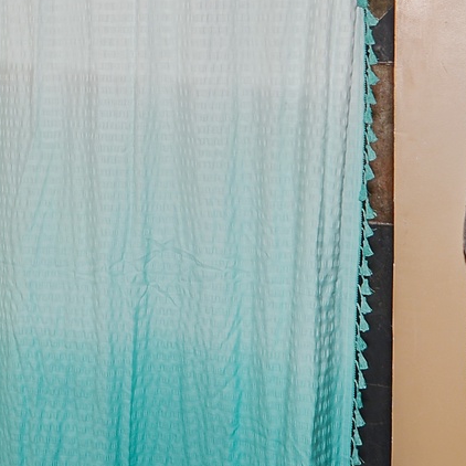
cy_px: 45
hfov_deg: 27.6
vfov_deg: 28.0
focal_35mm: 59
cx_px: 14
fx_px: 899
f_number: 8
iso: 200
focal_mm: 12
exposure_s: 1/20
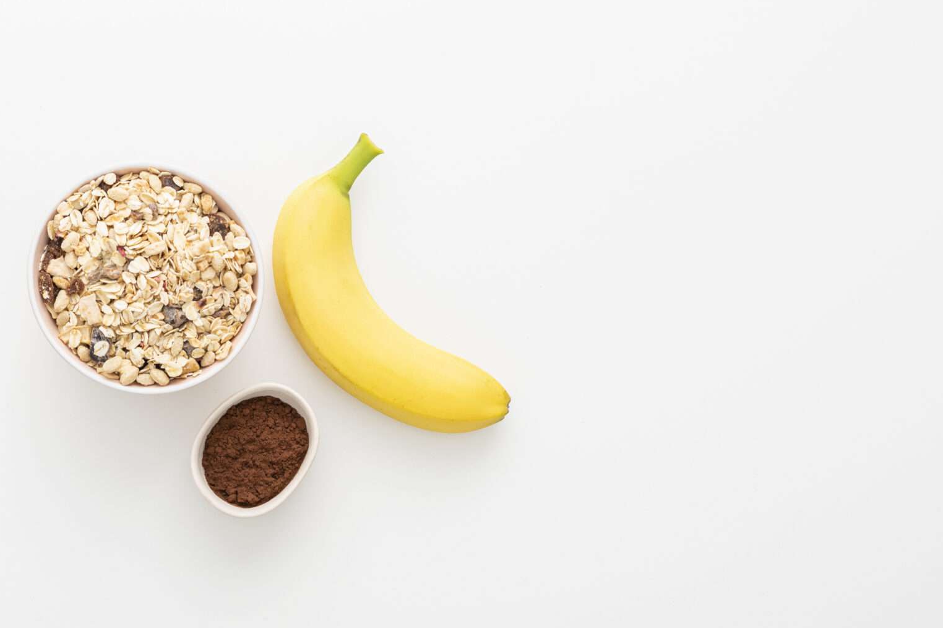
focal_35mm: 84
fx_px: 2199
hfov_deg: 24.0
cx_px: 248
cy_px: 400
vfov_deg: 16.2
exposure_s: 1/125
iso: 400
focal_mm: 50
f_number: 5.6
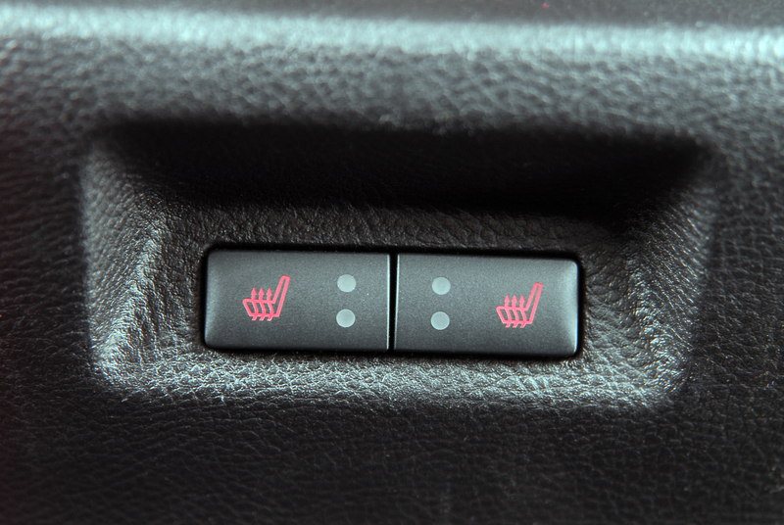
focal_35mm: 128
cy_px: 262
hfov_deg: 16.0
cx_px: 392
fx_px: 2781
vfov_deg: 10.8
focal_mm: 85
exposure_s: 1/4
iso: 320
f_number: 4
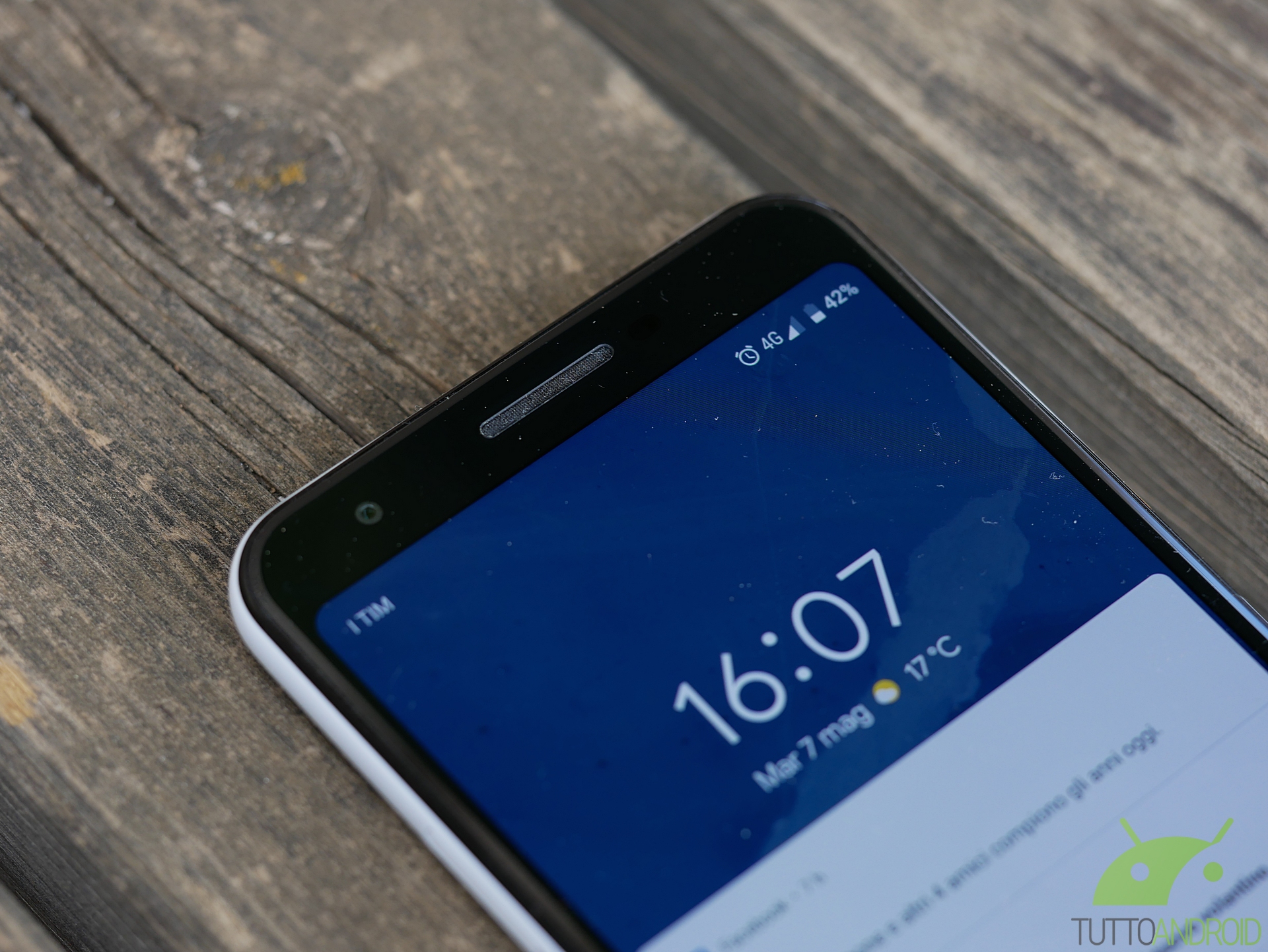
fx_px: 4398
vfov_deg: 12.4
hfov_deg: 16.4
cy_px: 476
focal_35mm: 120
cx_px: 634
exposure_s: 1/125
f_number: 3.2
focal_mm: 60
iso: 200
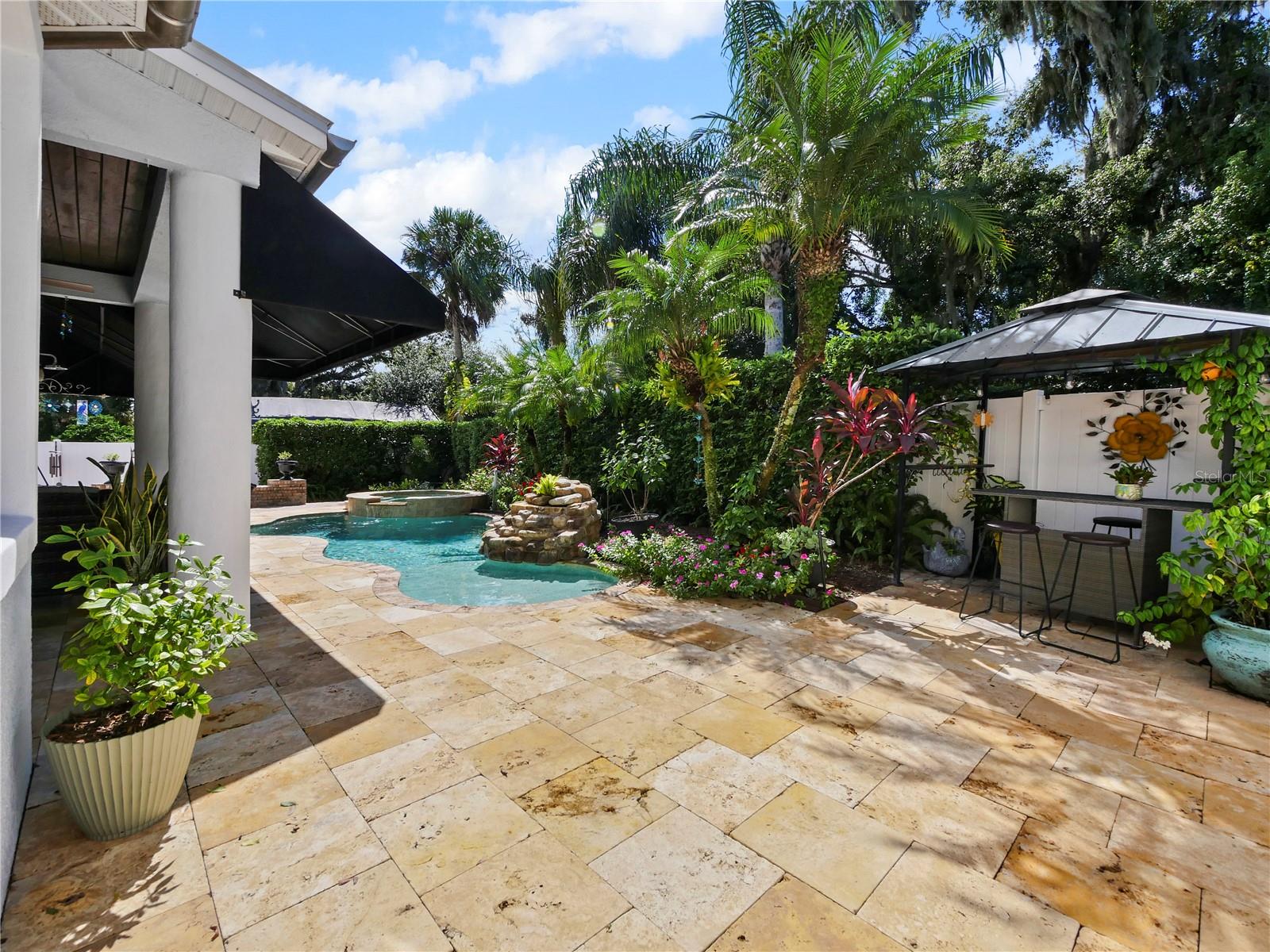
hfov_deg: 102.1
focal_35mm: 14
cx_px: 635
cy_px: 476
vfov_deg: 85.7
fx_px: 514
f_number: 8
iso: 200
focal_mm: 7
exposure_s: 1/500
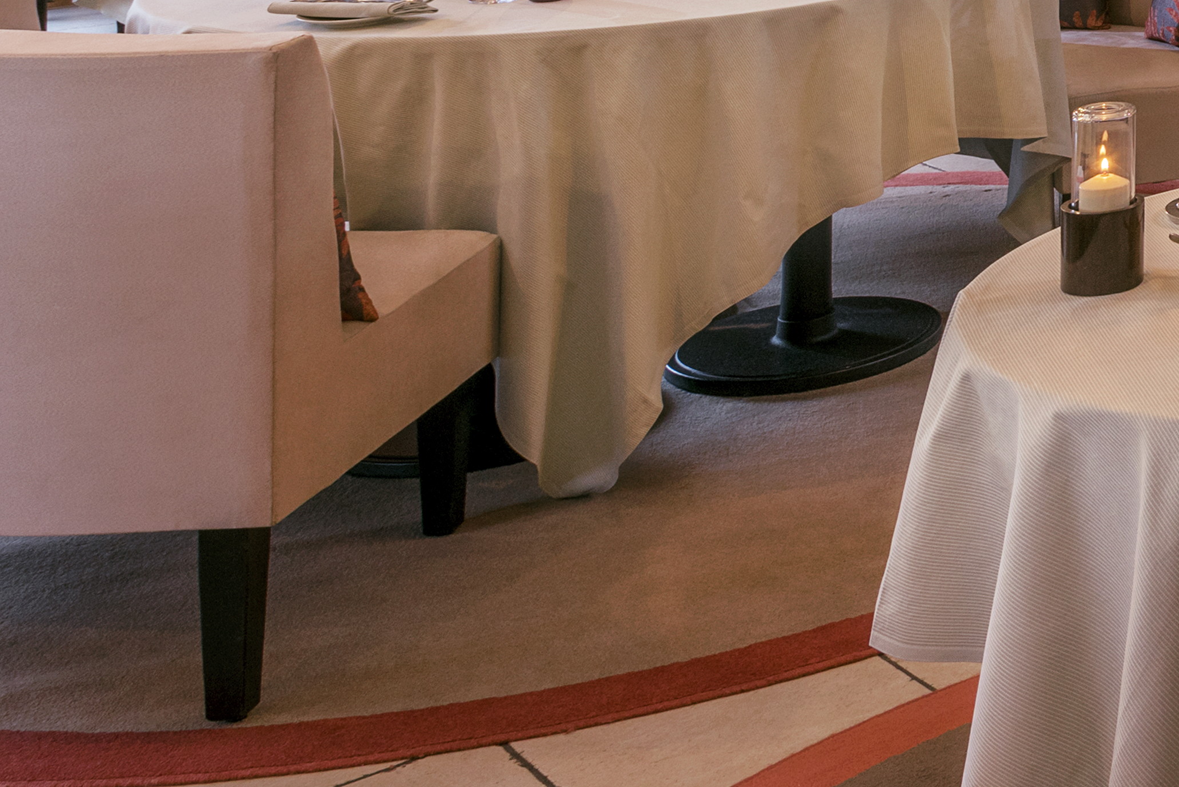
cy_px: -461
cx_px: 2027
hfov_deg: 21.5
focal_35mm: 68
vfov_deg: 17.6
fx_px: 2227
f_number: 13
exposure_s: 1/1.25
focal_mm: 19
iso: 64
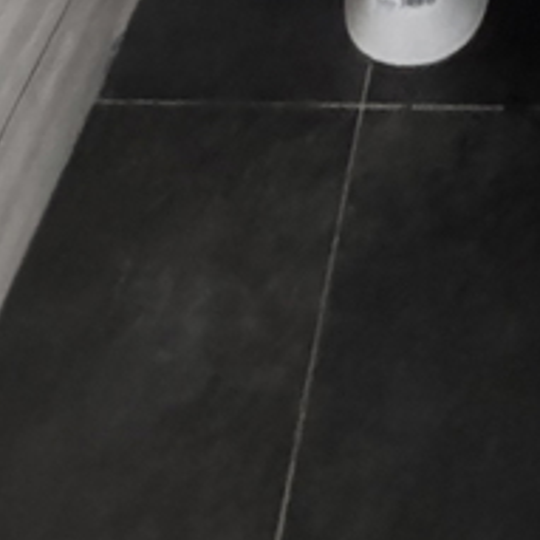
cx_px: 557
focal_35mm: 70
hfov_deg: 23.5
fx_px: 1235
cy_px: -761
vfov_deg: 14.9
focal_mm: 2.22
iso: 1250
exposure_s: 1/33
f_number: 2.2
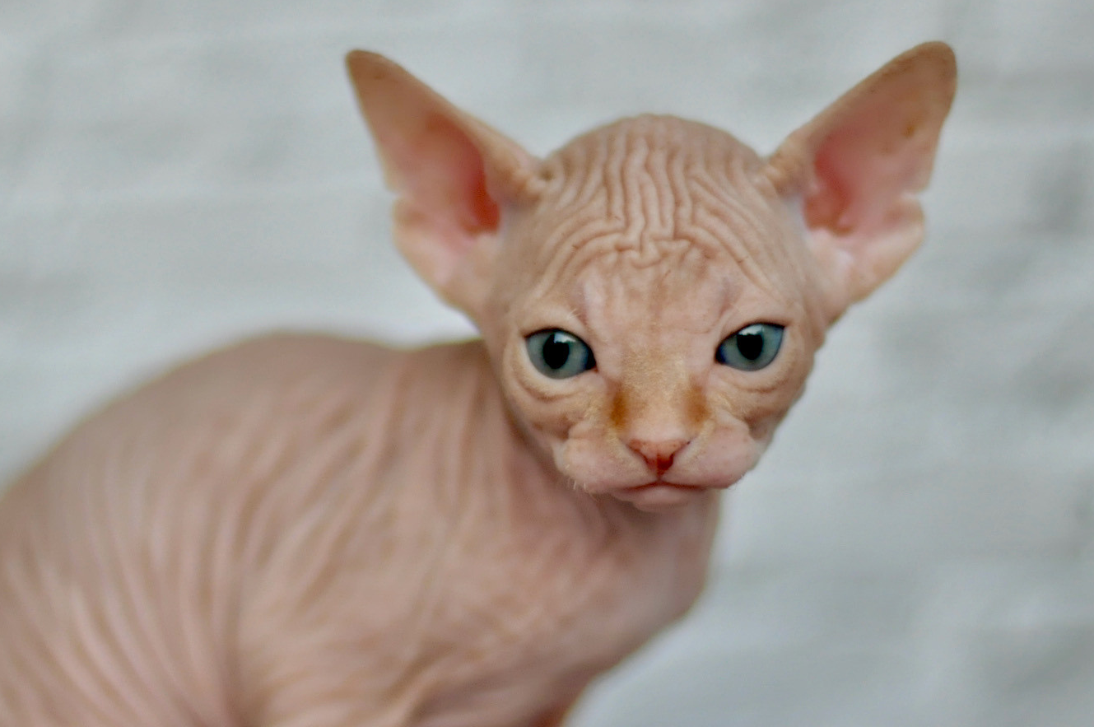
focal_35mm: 121
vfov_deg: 11.3
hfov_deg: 16.9
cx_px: 346
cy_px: 483
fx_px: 3673
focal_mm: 50
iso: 800
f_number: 1.6
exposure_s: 1/1250
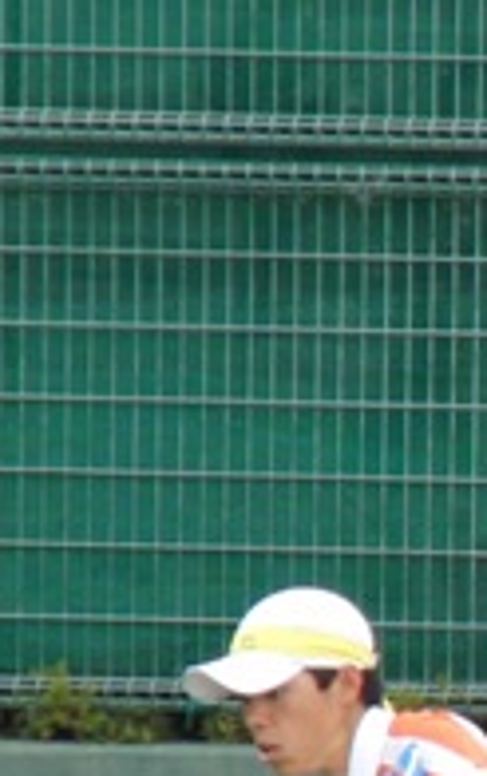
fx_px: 24710
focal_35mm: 1167
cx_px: 879
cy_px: 934
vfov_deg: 1.8
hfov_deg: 1.1
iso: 200
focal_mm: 59.8
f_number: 4.6
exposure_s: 1/640
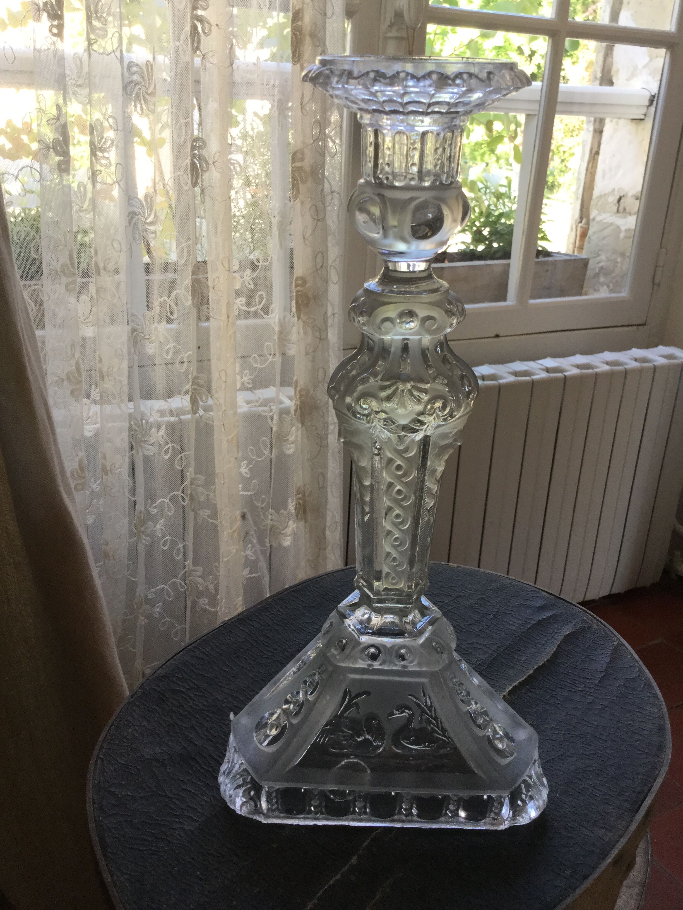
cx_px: 342
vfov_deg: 58.4
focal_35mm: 31
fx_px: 816
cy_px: 455
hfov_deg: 45.4
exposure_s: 1/33
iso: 25
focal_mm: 3.3
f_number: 2.4
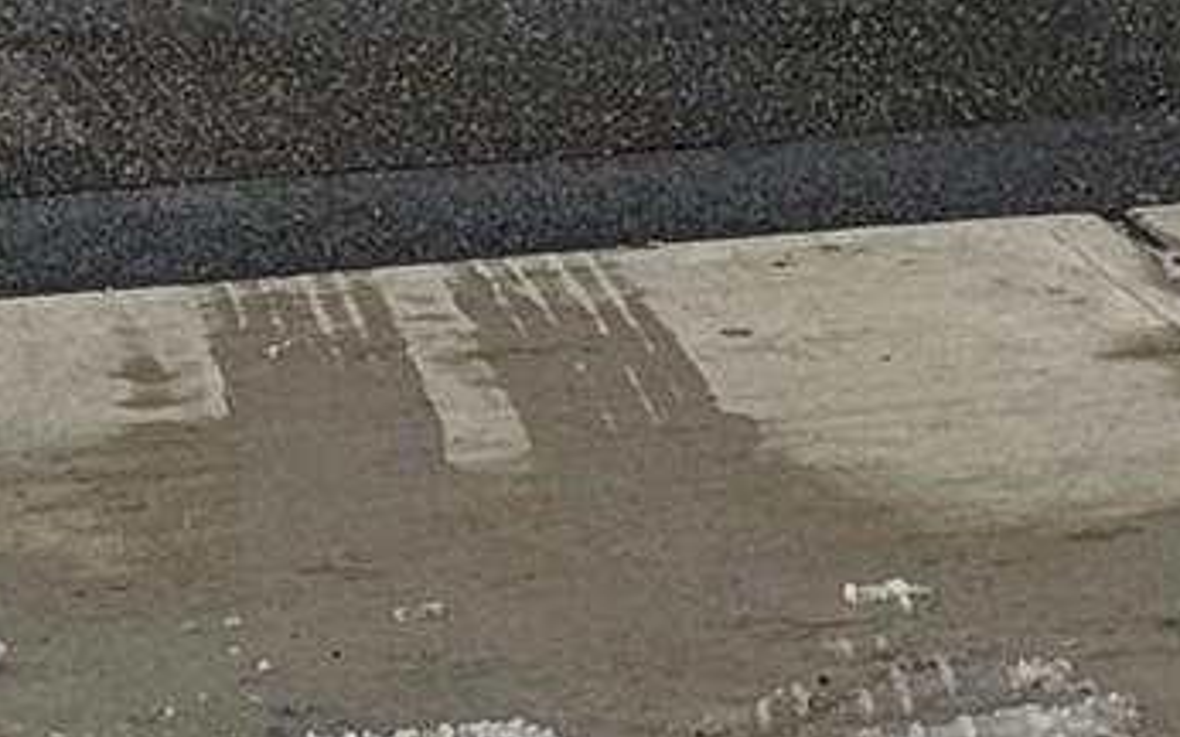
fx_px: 9677
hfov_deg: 6.4
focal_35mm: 301
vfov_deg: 4.2
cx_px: 3455
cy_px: -1546
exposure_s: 1/4878
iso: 64
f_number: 1.78
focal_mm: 6.76
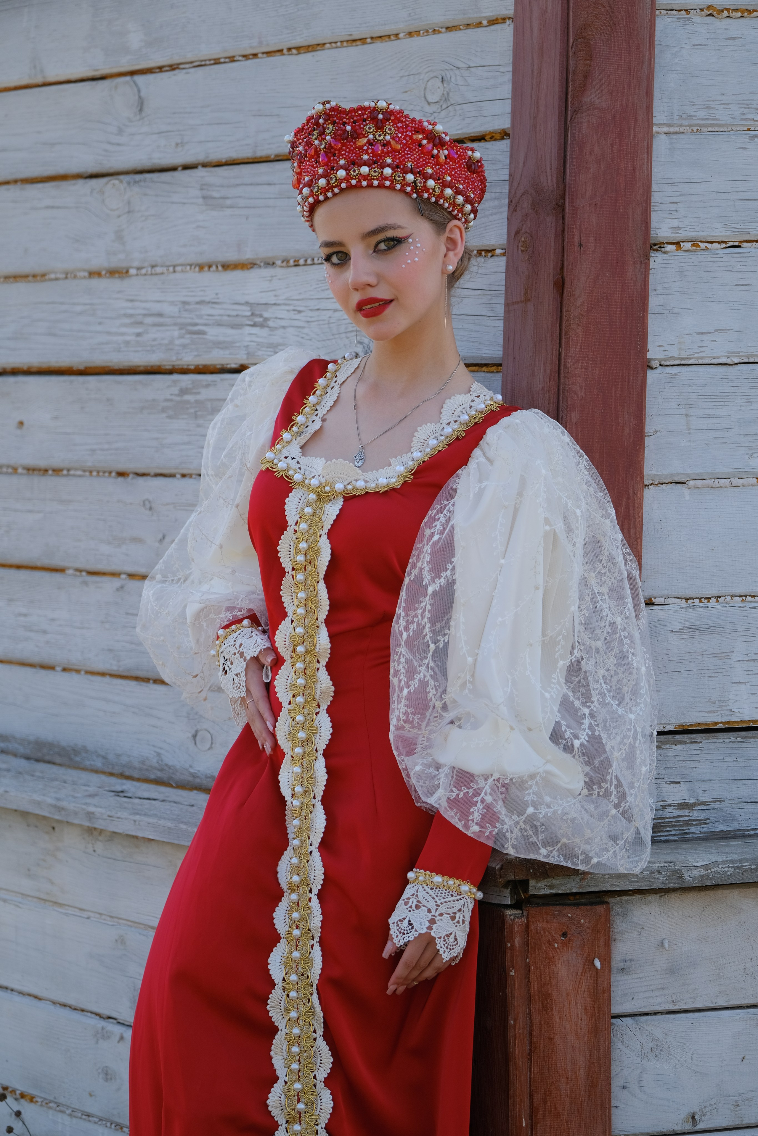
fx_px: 2558
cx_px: 379
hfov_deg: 16.9
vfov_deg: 25.1
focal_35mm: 81
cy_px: 568
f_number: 2.8
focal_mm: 54.1
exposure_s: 1/800
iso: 160
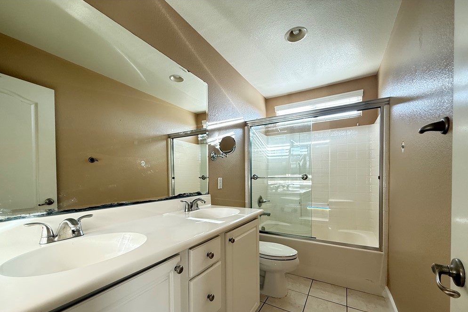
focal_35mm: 15
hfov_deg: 100.4
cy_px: 179
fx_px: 195
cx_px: 234
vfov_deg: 76.9
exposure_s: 1/99
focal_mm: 2.22
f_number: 2.2
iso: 250
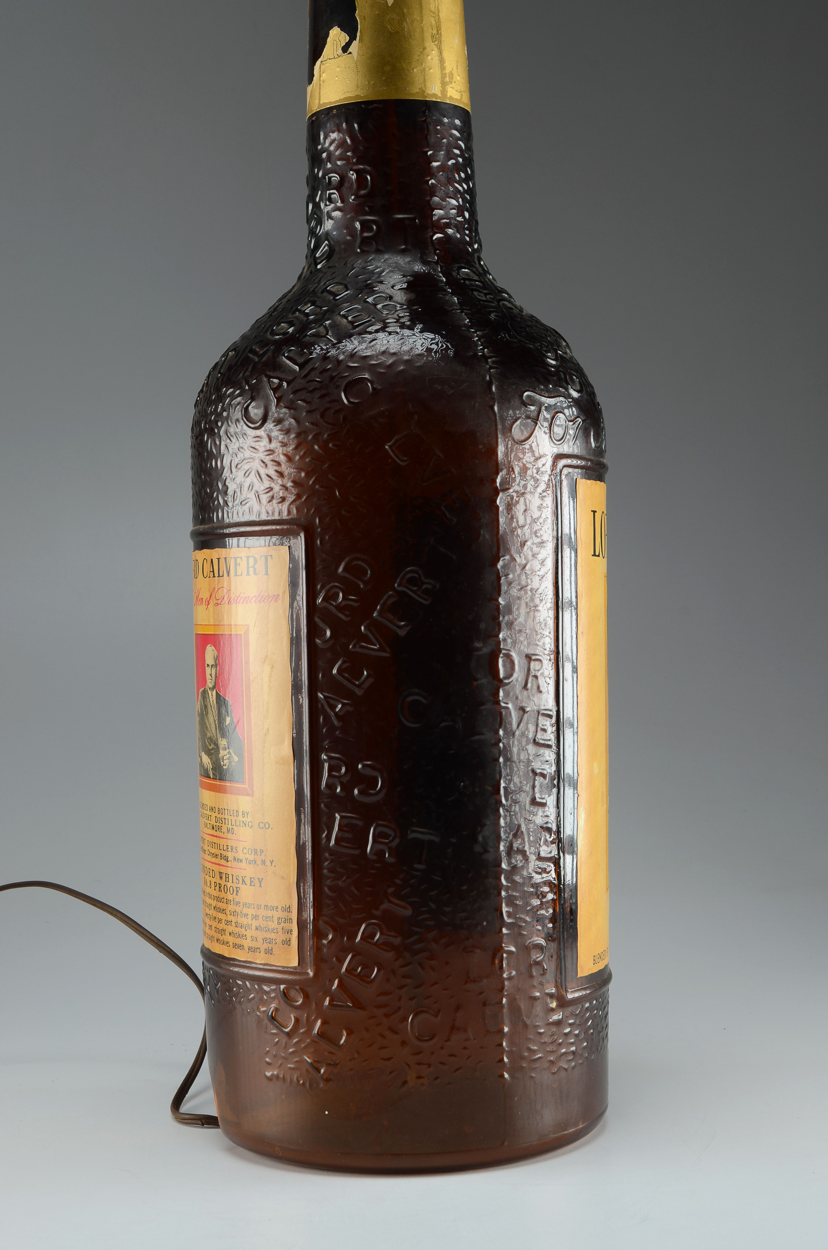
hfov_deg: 23.7
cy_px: 625
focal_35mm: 57
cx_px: 414
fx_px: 1975
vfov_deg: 35.1
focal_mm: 38
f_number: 13
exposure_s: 1/80
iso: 100
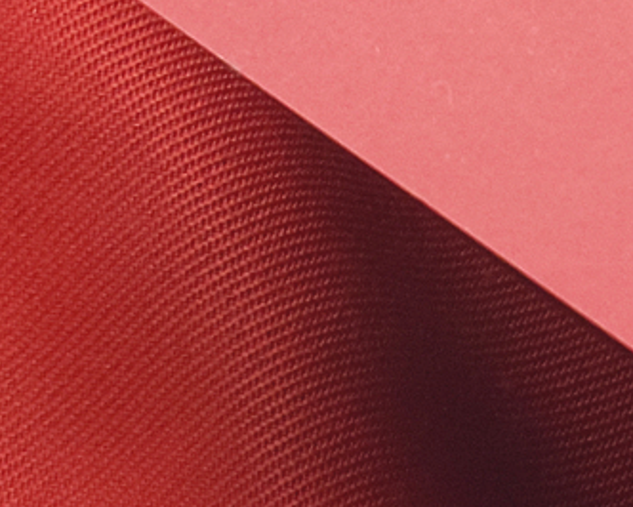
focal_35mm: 466
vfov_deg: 3.3
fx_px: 8732
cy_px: -365
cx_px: 1392
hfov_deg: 4.1
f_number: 9
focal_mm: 55
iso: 3200
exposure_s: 1/320
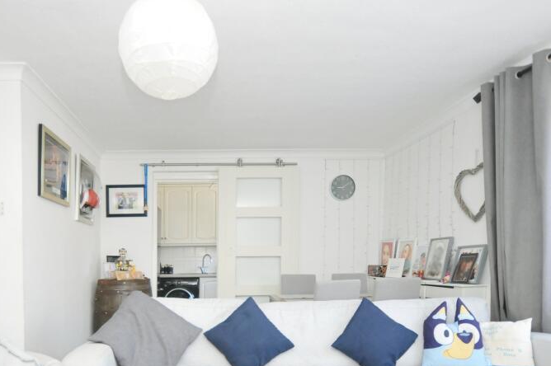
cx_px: 214
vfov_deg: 52.9
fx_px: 352
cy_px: 267
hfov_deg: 75.1
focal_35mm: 23
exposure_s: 1/60
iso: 800
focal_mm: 10
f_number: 6.3
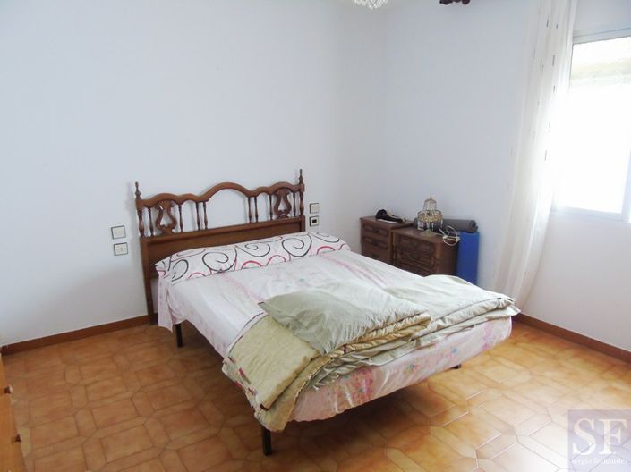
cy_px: 236
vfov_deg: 54.8
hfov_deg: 69.4
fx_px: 455
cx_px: 316
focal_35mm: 25
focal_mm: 4.4
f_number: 3.4
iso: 320
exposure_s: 1/50
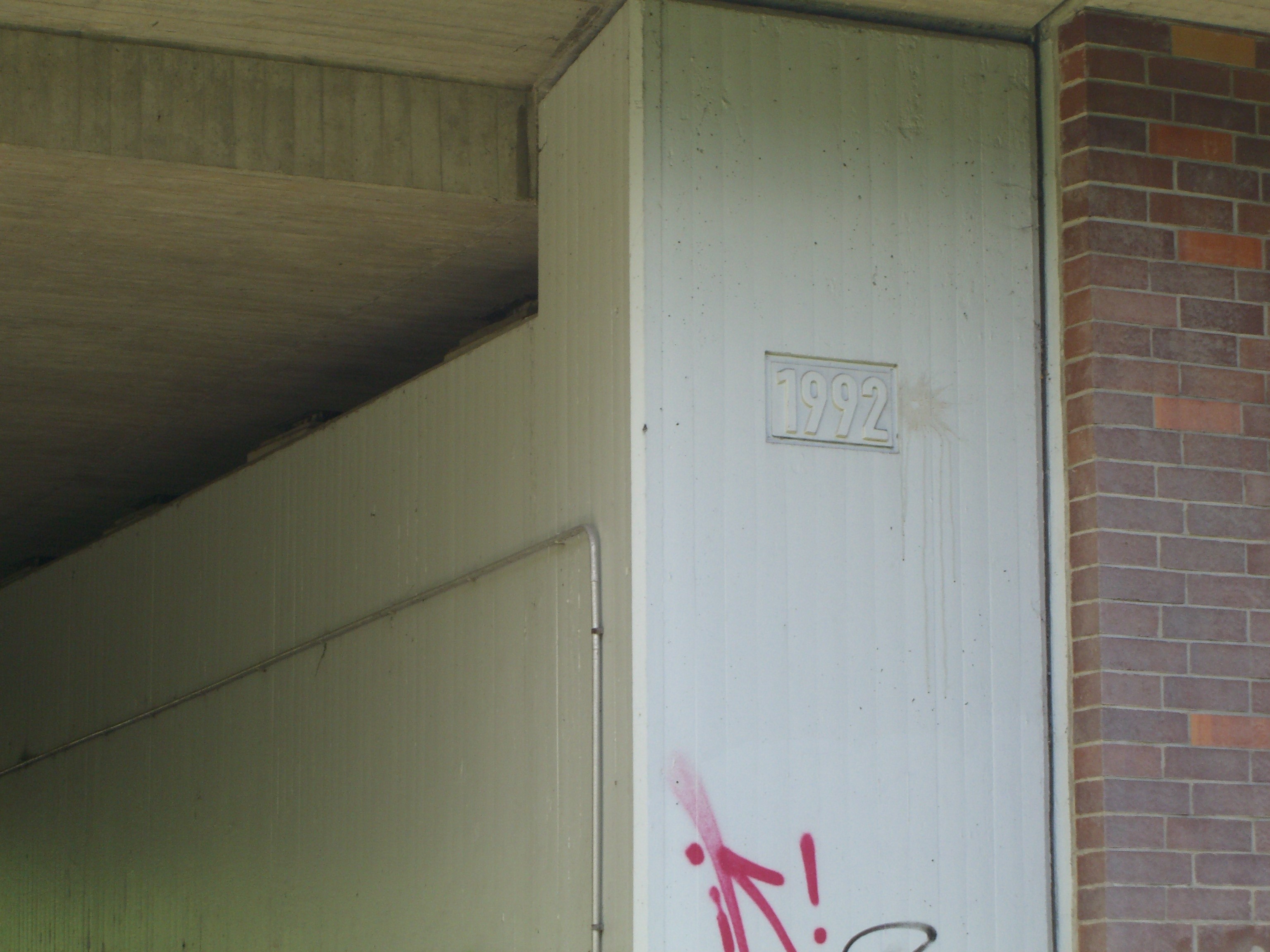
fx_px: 4182
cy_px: 476
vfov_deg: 13.0
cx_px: 635
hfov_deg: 17.3
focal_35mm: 114
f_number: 5.1
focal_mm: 23.7
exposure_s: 1/100
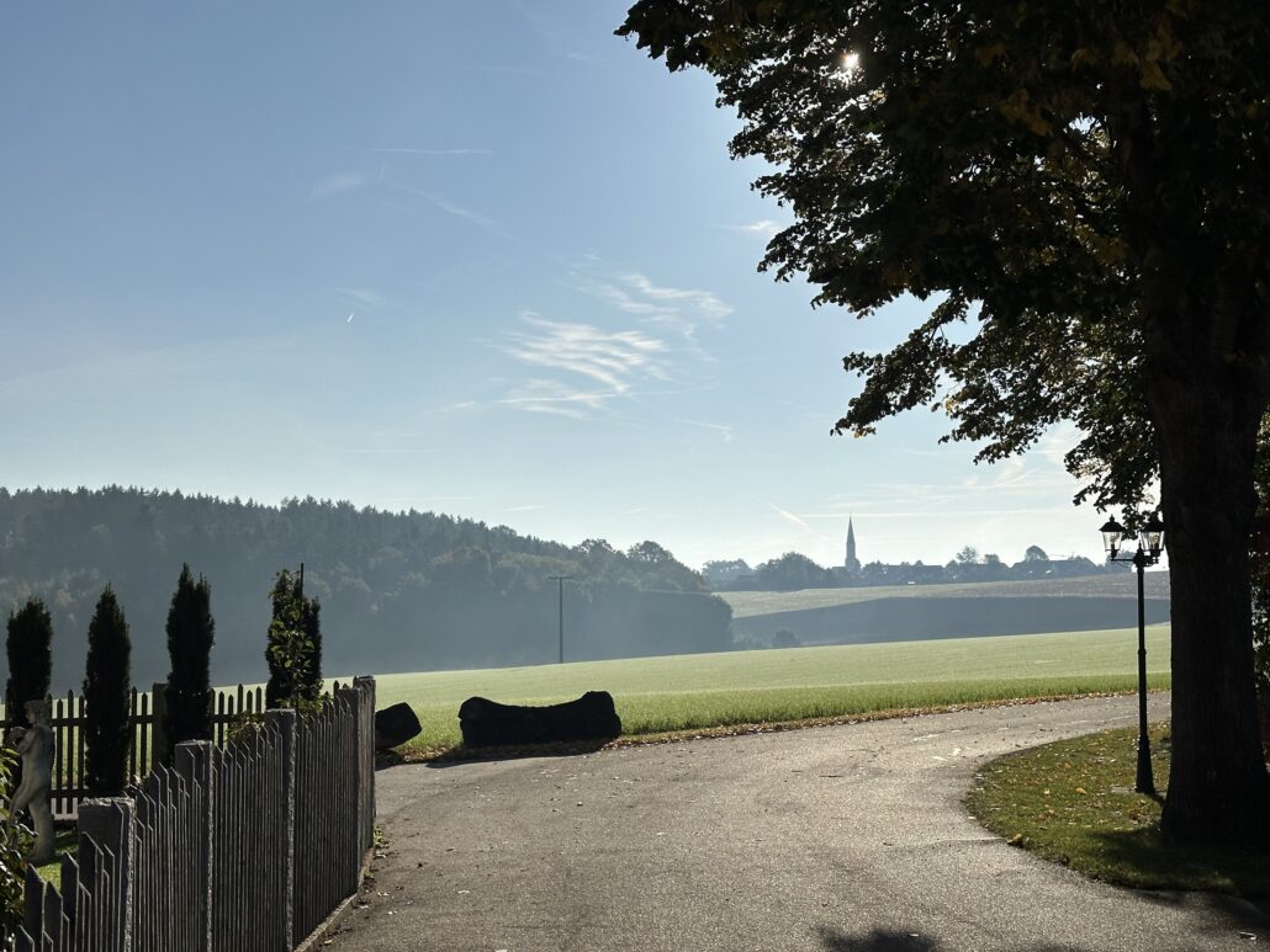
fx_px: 1761
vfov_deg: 30.3
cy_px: 476
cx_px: 635
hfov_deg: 39.6
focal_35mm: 48
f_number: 1.78
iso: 64
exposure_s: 1/15873
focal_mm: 6.86
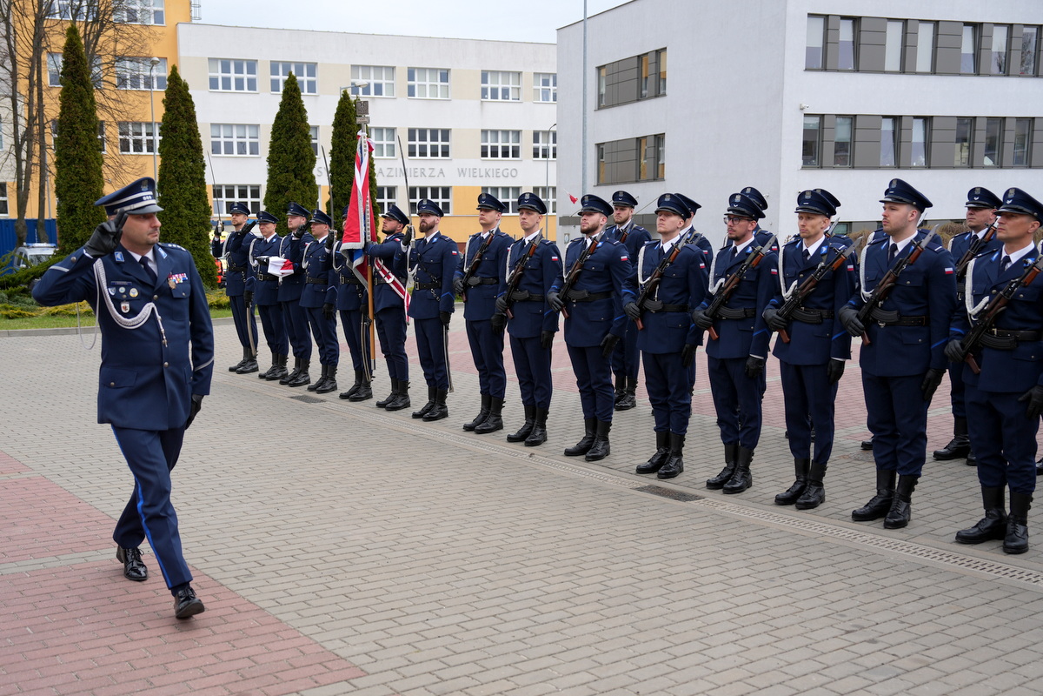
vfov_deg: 37.9
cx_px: 522
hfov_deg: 54.4
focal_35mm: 35
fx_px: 1014
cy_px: 348
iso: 100
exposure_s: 1/500
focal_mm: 35
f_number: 3.2
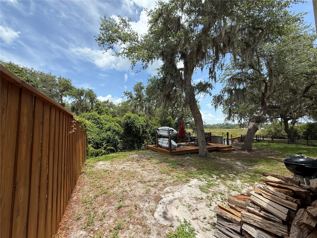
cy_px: 119
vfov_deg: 85.7
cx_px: 158
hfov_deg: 102.1
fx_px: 128
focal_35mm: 14
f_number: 2.2
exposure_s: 1/1087
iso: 50
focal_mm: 2.22
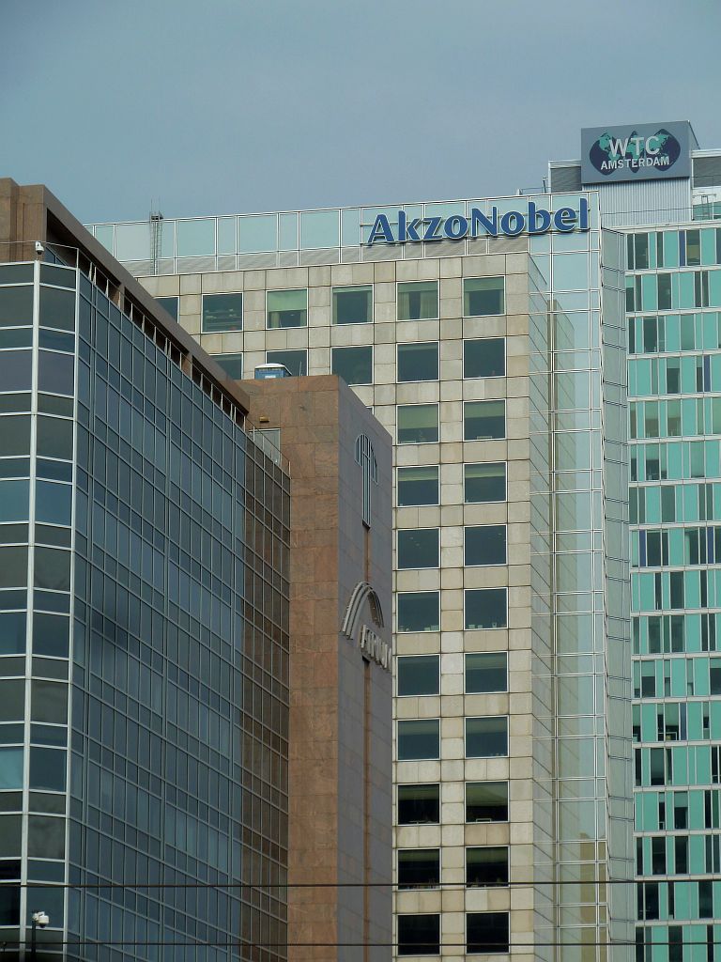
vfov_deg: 15.4
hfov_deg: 11.6
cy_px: 481
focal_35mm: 128
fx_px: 3555
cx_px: 360
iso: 80
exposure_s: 1/500
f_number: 5
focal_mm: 21
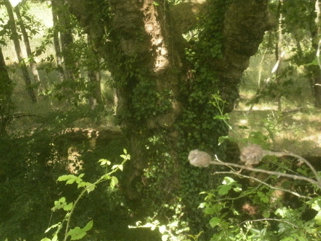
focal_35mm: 105
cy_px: 120
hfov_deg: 18.7
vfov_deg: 14.1
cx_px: 160
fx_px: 974
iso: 320
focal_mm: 18.6
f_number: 5.9
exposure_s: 1/100
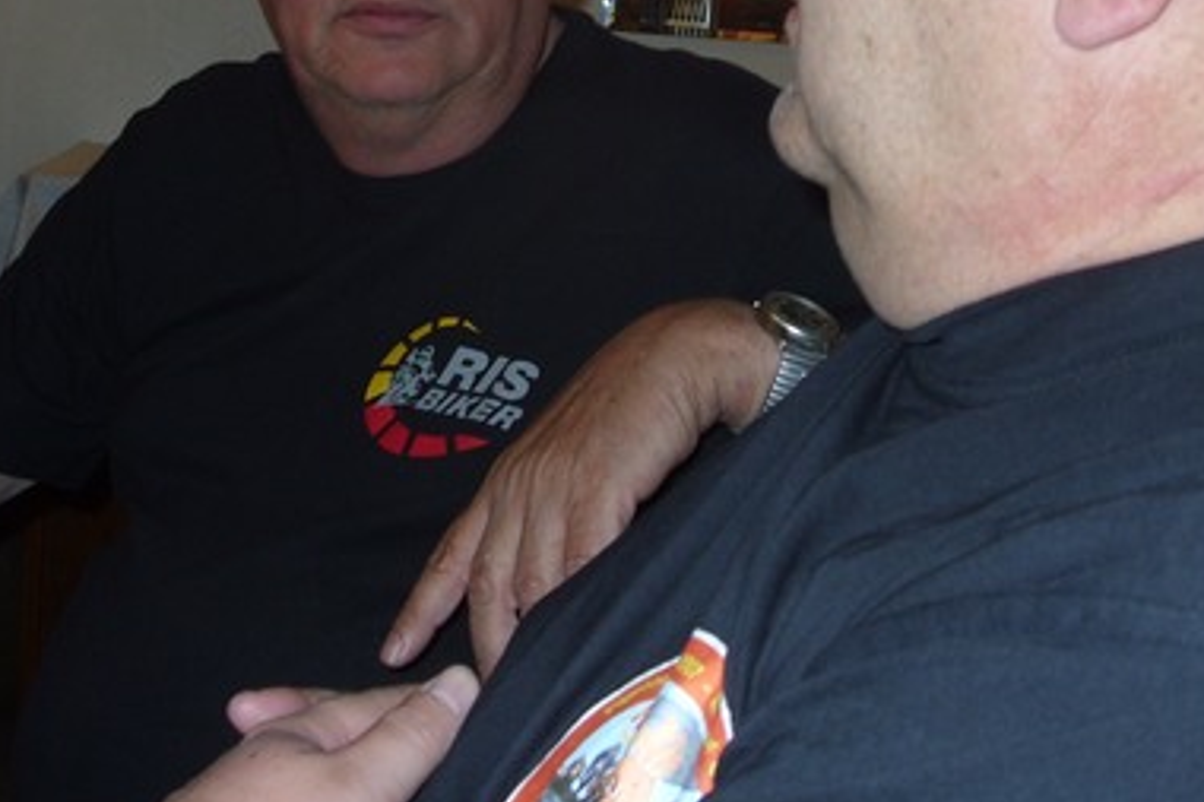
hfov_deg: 26.0
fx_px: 2607
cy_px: 51
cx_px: 646
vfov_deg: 17.2
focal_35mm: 78
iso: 50
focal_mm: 6.3
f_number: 2.8
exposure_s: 1/30
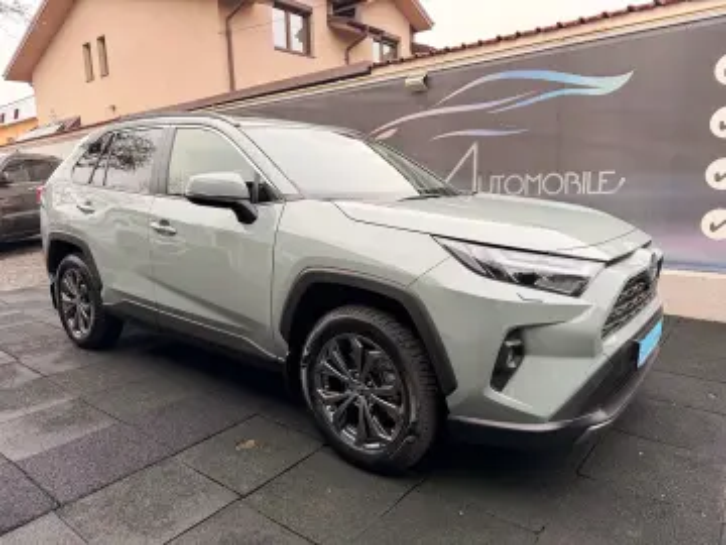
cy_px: 272
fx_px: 503
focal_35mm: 24
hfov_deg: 71.6
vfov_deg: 56.8
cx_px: 363
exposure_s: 1/121
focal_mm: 6.76
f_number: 1.78
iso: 100
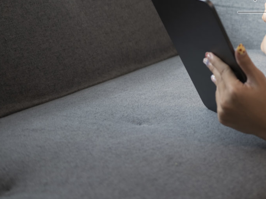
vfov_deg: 14.2
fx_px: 784
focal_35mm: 102
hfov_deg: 18.4
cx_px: 302
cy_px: -7
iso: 500
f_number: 2.8
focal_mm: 45
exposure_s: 1/50
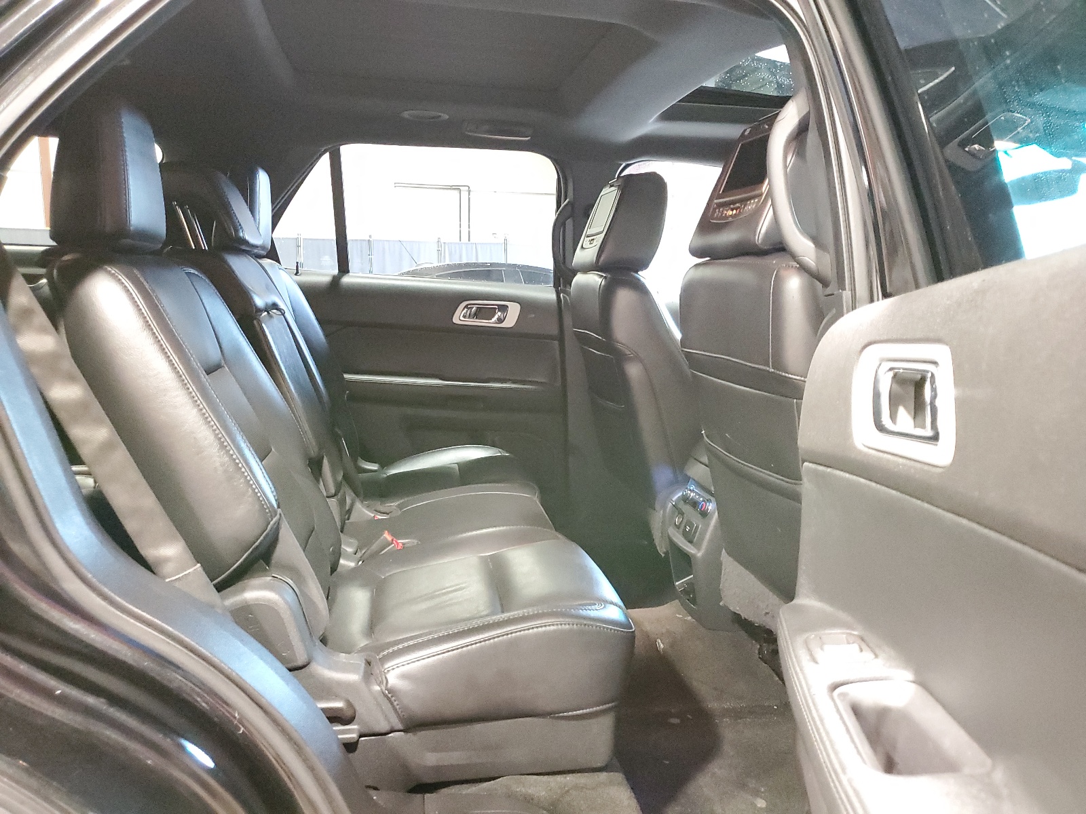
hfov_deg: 67.3
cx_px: 543
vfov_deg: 53.1
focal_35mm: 26
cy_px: 407
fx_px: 816
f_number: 1.5
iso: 780
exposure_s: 1/15
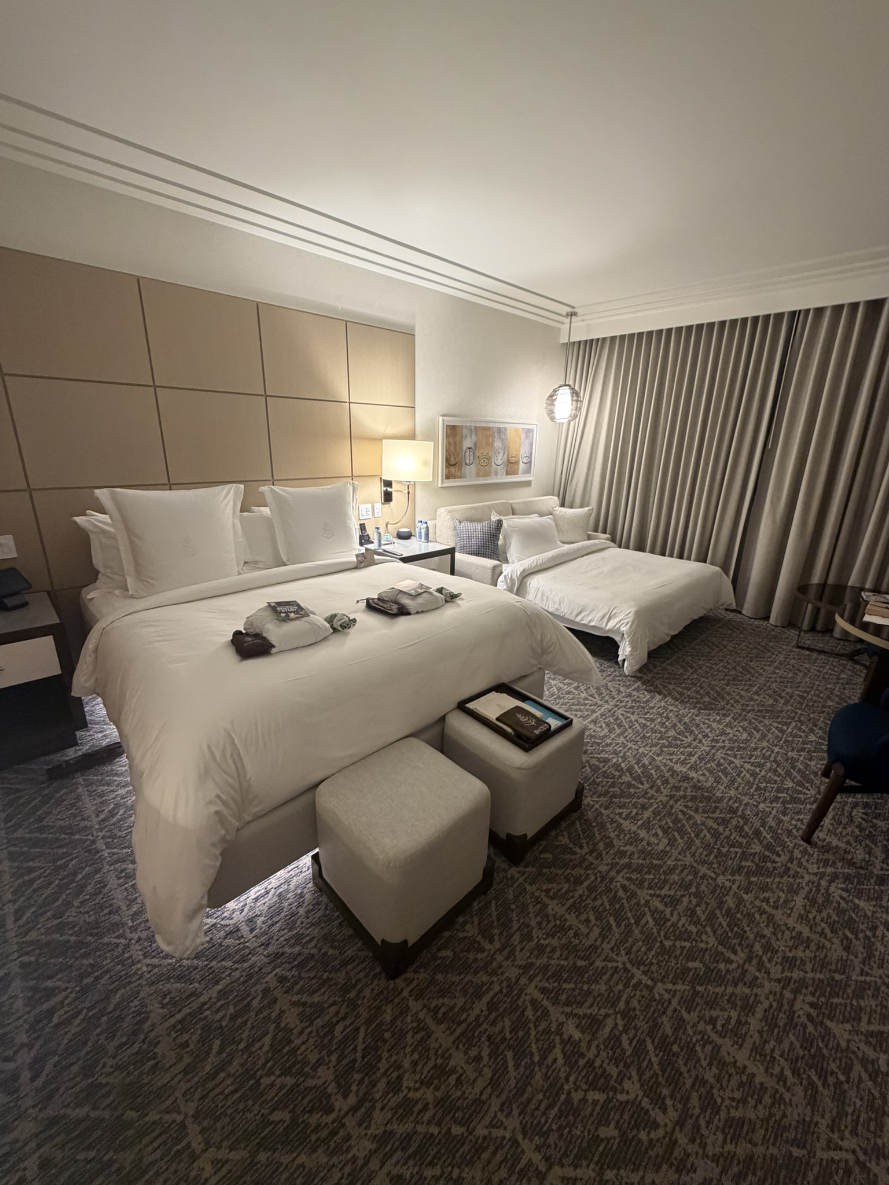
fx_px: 479
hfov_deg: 85.7
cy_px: 592
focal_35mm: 14
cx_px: 444
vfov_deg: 102.1
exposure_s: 1/60
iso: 320
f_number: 2.2
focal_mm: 2.22
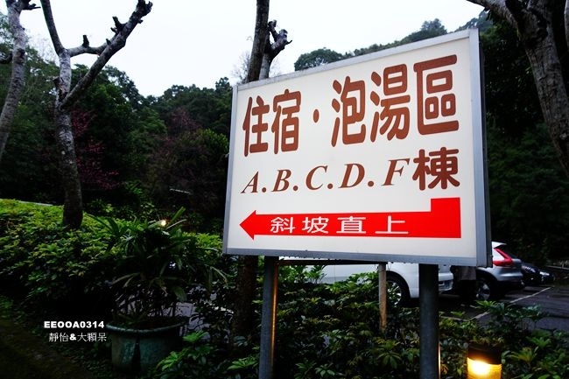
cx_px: 284
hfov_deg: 73.8
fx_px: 379
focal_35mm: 24
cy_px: 190
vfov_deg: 53.1
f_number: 2.8
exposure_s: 1/30
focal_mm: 8.8
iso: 125
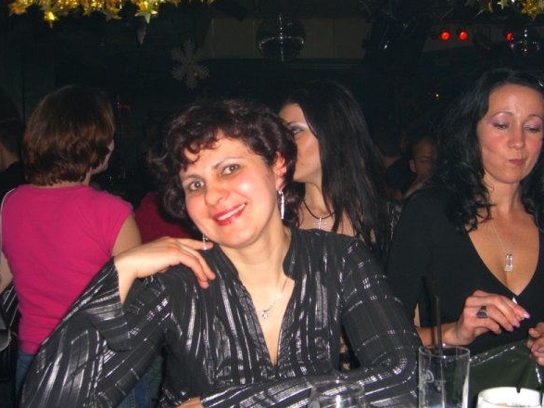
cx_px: 272
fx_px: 738
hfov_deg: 40.4
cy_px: 206
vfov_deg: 30.9
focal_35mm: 47
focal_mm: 9.5
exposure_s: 1/60
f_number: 3.1
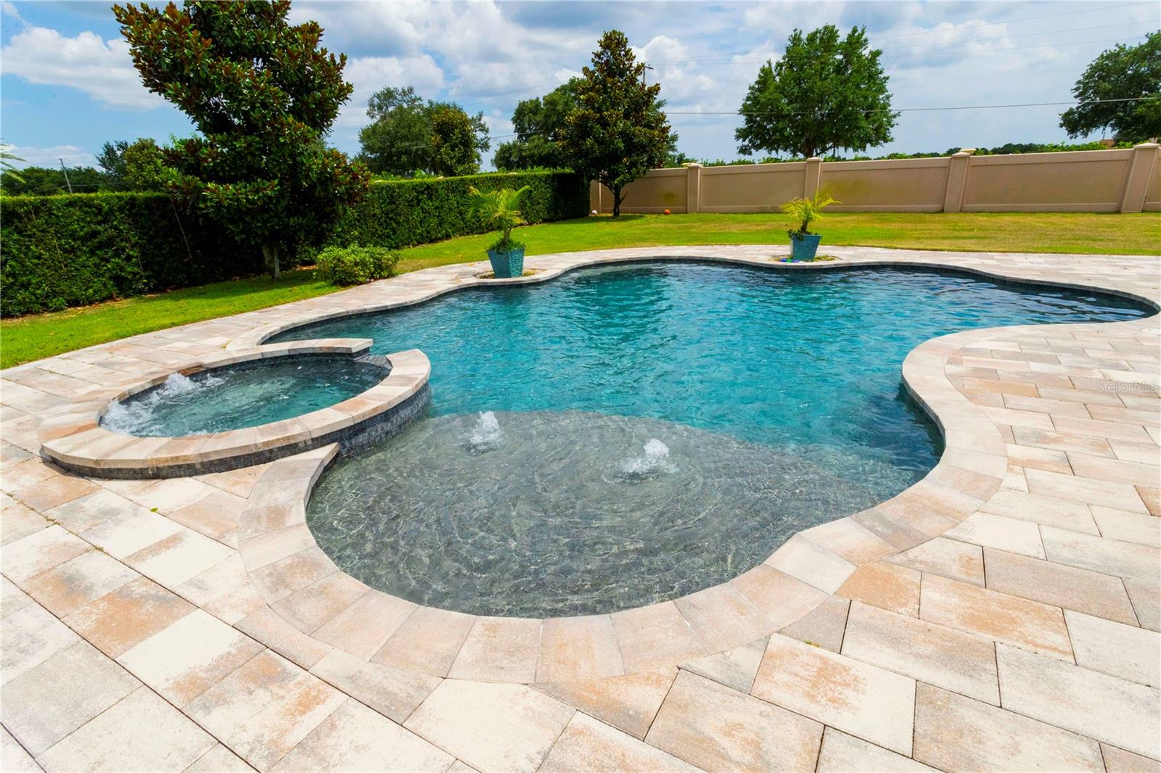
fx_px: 613
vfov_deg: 64.5
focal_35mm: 19
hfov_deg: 86.9
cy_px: 386
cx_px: 580
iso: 1000
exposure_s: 1/640
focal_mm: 19
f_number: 22
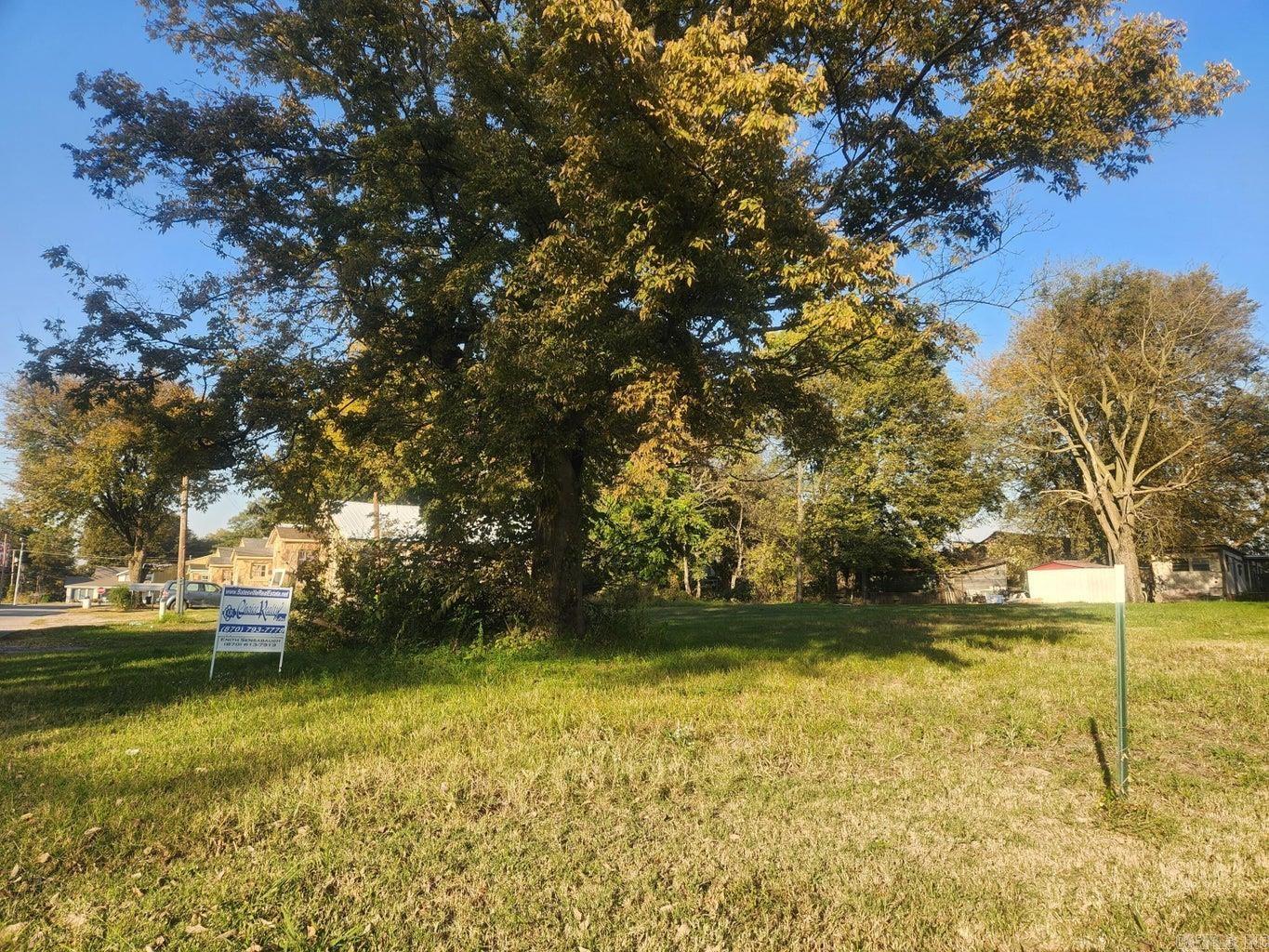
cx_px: 634
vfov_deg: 58.9
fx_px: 843
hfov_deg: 73.9
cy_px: 476
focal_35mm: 23
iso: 20
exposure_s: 1/476
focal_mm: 5.4
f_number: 1.8
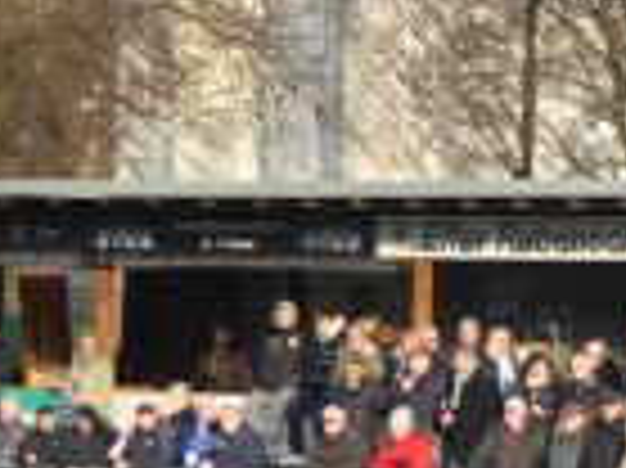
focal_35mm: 438
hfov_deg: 4.5
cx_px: 545
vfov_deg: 3.4
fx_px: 7914
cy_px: 558
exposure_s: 1/80
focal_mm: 24.2
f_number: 5.3
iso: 80
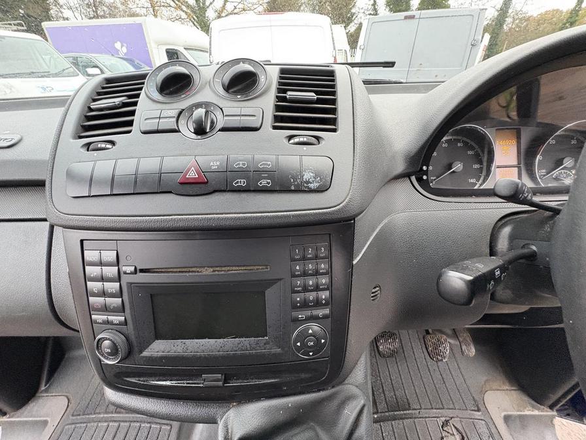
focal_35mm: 14
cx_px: 293
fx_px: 237
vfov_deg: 85.7
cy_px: 220
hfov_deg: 102.1
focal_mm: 2.22
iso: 500
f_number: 2.2
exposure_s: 1/60
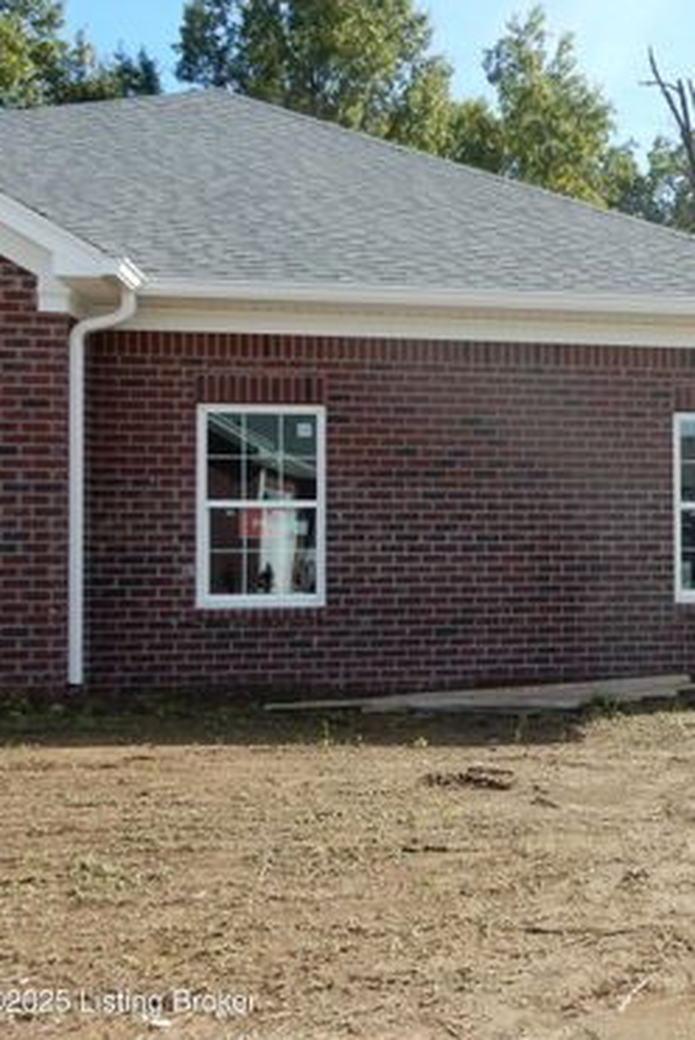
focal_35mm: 42
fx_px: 1214
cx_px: 681
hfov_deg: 30.0
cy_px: 523
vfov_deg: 46.4
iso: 125
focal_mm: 5.4
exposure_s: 1/640
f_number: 4
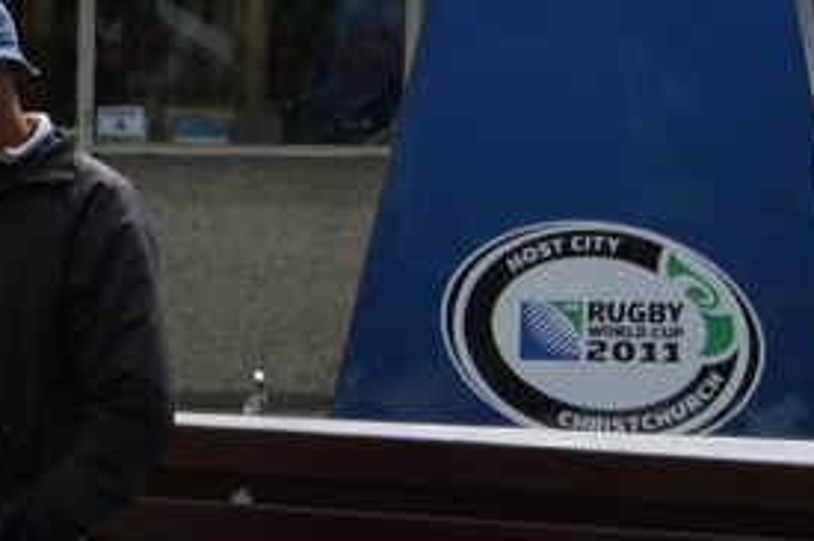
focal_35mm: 480
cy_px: 698
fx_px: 10844
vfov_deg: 2.9
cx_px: -1039
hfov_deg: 4.2
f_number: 11
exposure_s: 1/160
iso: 100
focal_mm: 55
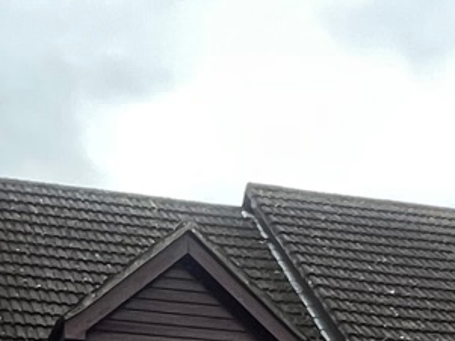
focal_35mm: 87
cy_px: 665
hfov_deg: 22.5
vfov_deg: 14.4
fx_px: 1144
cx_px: 251
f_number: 1.8
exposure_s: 1/99
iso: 125
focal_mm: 1.57
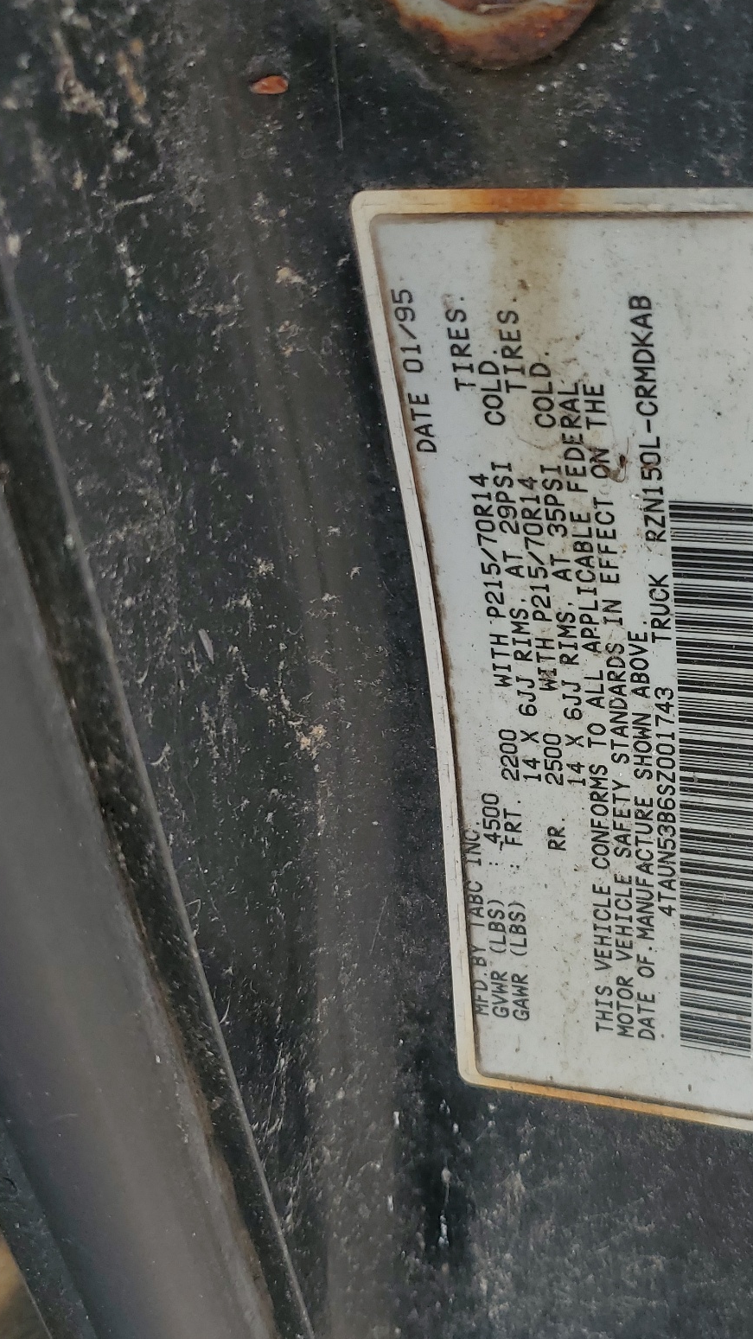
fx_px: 1385
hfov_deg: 29.7
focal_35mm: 39
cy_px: 689
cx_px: 609
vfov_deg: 51.6
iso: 50
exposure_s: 1/769
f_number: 1.5
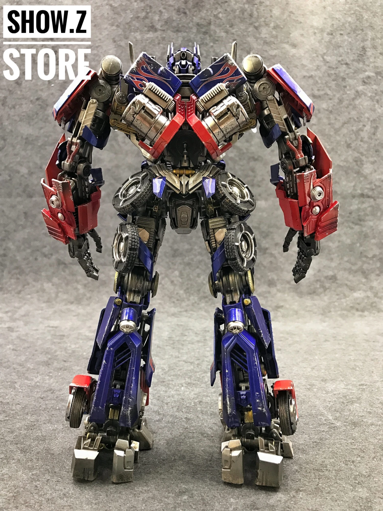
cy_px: 256
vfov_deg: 63.4
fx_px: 413
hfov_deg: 49.7
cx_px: 192
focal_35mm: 28
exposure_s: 1/25
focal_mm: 3.99
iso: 32
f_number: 1.8
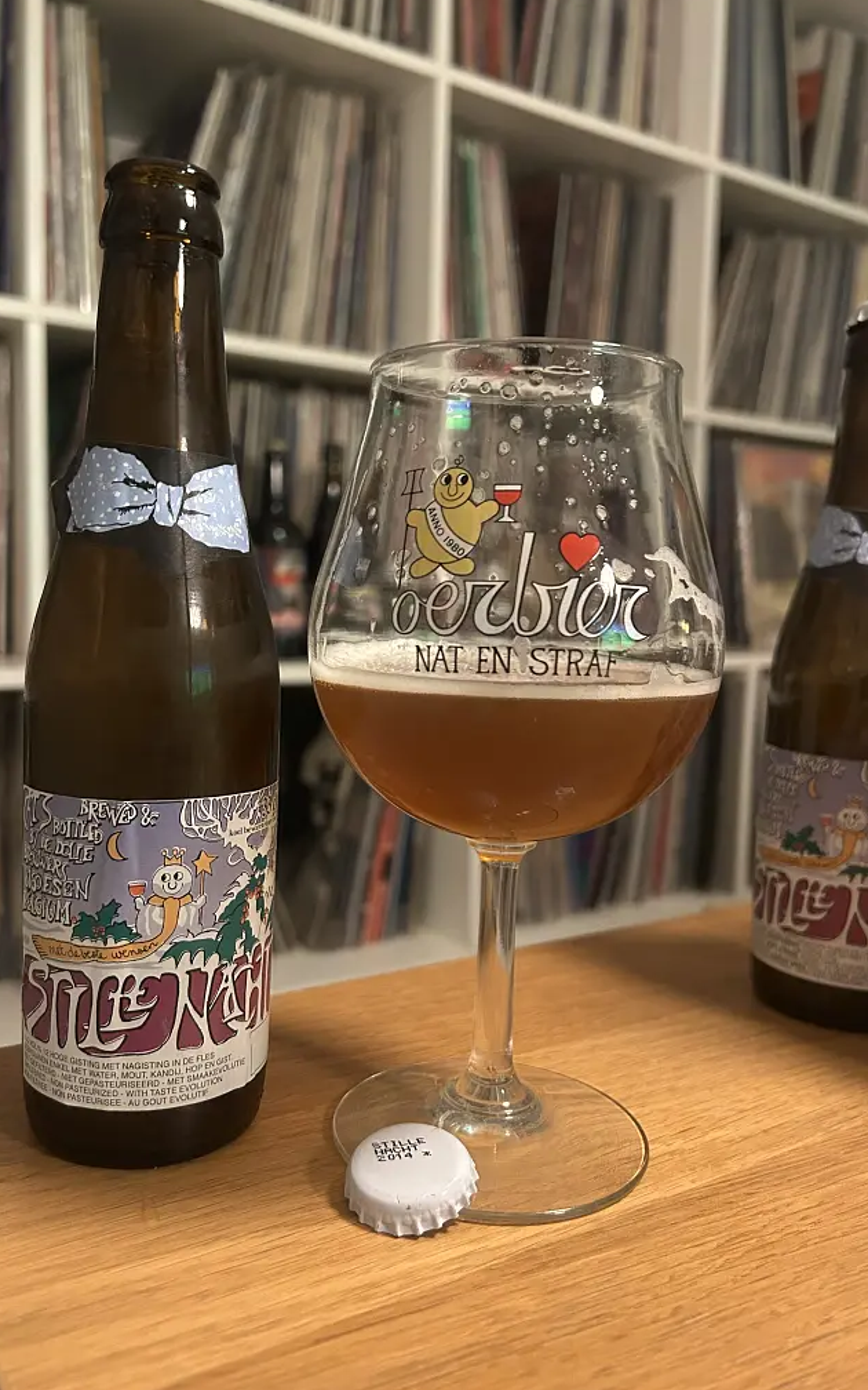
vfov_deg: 66.5
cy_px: 696
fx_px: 1060
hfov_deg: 44.5
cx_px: 383
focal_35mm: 28
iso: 500
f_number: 1.5
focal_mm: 5.7
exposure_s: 1/25
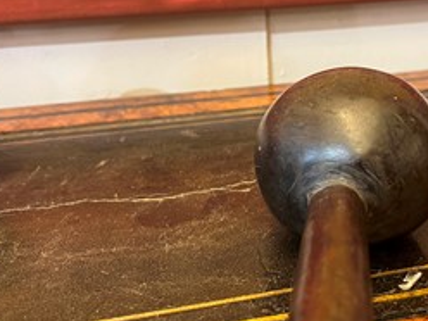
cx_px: 293
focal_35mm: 42
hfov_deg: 44.0
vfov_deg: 34.1
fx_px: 519
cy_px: 112
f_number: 1.6
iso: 320
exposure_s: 1/50
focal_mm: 5.1
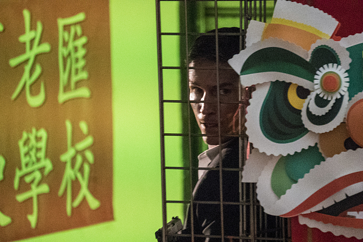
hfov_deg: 6.5
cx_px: 182
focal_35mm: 315
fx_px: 3177
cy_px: 121
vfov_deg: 4.4
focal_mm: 210
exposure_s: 1/80
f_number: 6.3
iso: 25600
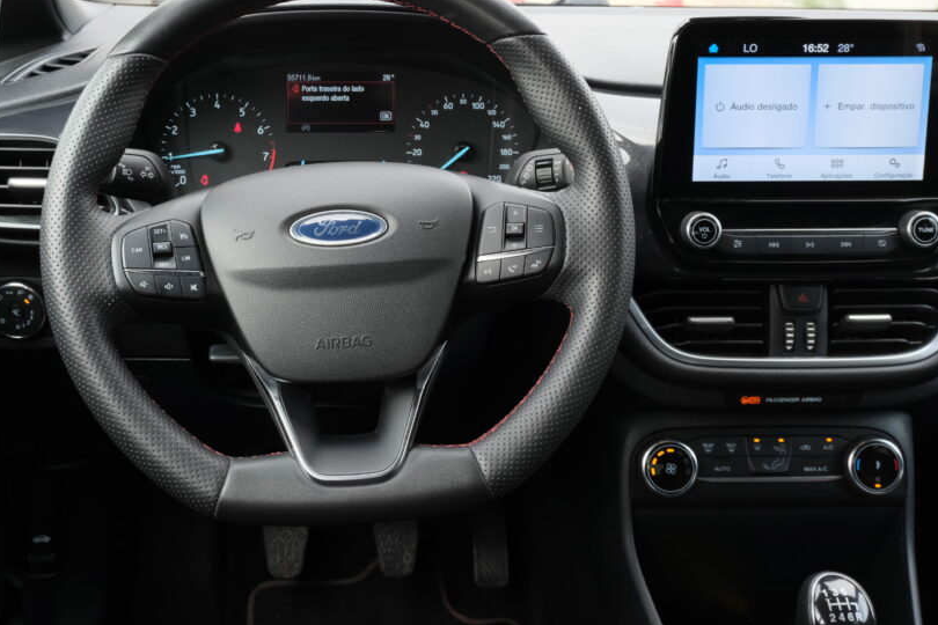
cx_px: 366
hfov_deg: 45.1
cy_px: 273
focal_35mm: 43
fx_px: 1120
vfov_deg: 31.2
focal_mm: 22.8
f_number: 8
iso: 2000
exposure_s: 1/180
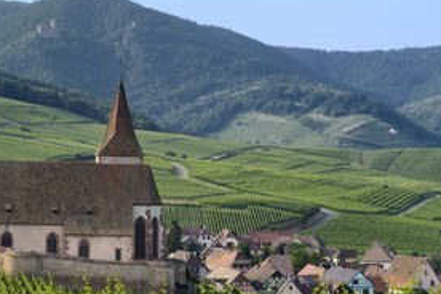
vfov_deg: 10.5
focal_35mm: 131
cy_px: 163
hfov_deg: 15.6
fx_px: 1605
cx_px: 174
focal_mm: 86
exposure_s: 1/250
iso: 200
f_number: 10
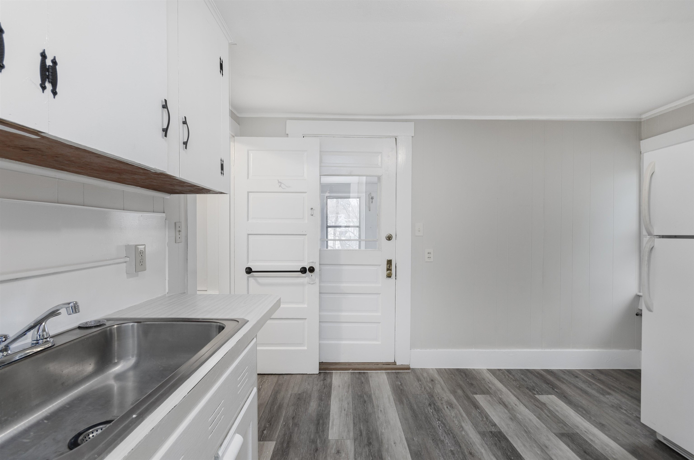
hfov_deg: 100.5
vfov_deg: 77.1
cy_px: 230
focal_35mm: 15
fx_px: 289
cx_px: 347
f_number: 10
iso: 250
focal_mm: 10
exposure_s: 1/3
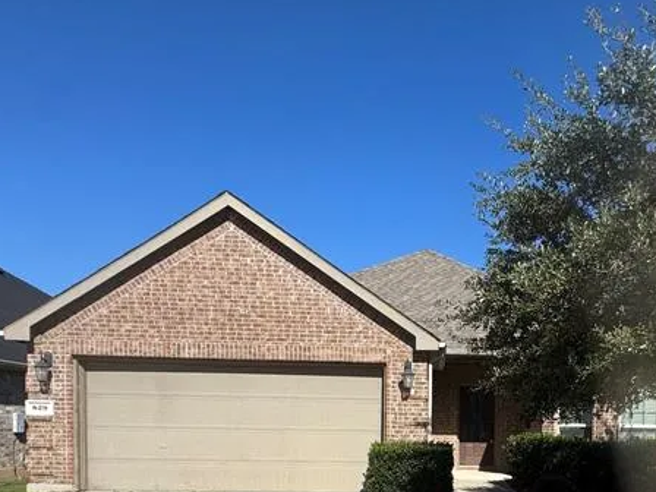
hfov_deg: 54.5
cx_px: 483
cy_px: 460
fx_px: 606
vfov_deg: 40.2
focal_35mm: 32
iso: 50
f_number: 2.2
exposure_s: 1/2083
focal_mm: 2.22
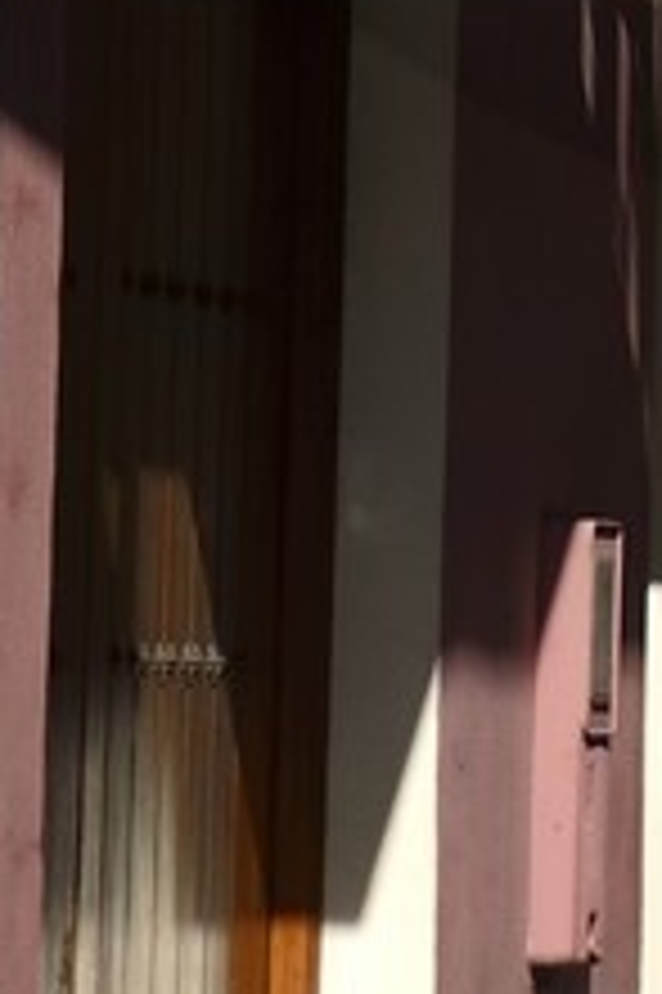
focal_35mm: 448
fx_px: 12376
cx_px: 1133
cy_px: -1142
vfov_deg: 4.5
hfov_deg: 3.1
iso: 200
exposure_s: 1/3200
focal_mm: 62
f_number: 4
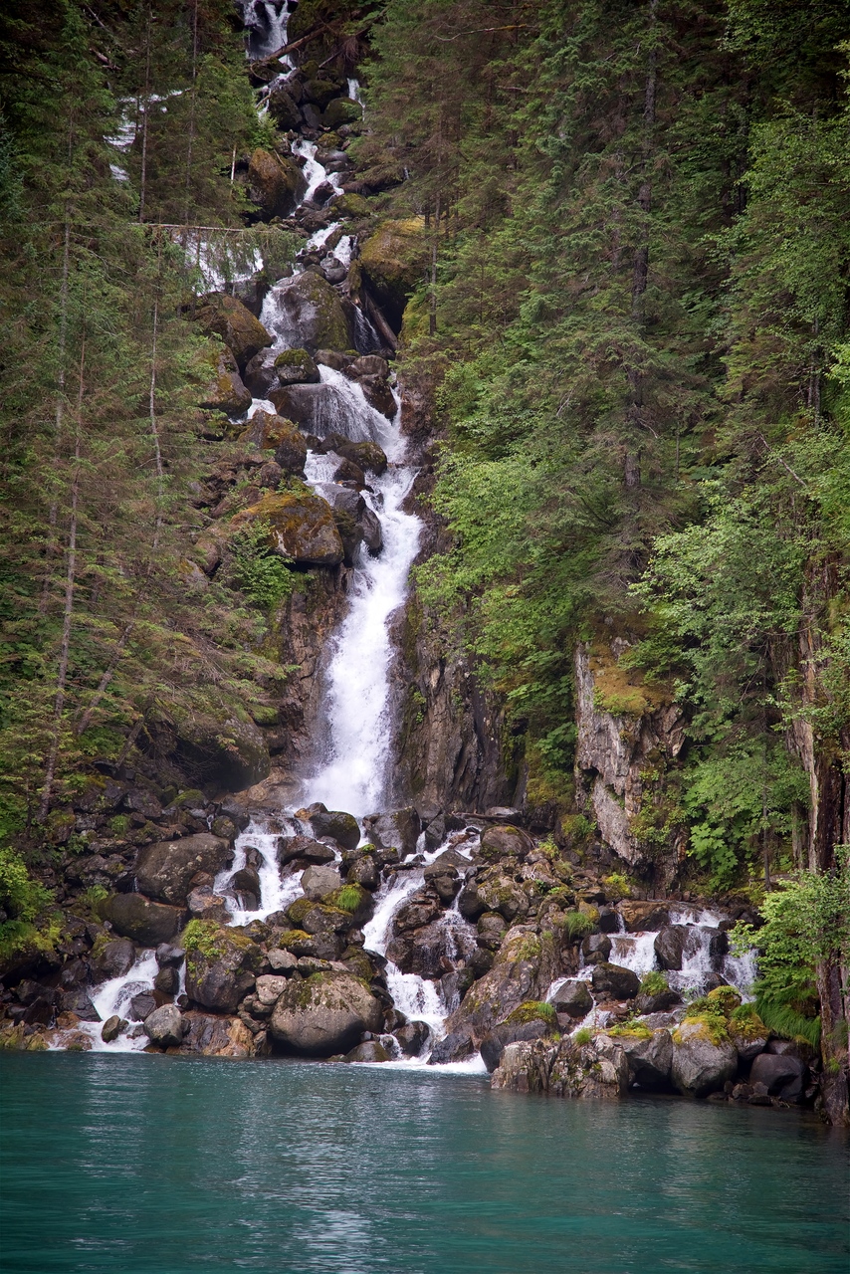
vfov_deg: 17.1
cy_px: 637
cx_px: 425
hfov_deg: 11.4
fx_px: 4247
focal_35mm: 120
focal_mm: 120
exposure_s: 1/250
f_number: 4
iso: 280
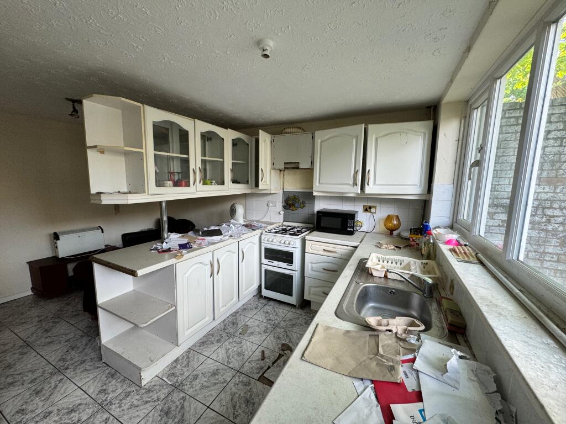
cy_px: 212
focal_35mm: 14
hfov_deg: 102.1
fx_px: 229
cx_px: 283
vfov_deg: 85.7
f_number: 2.2
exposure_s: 1/99
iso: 125
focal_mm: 2.22
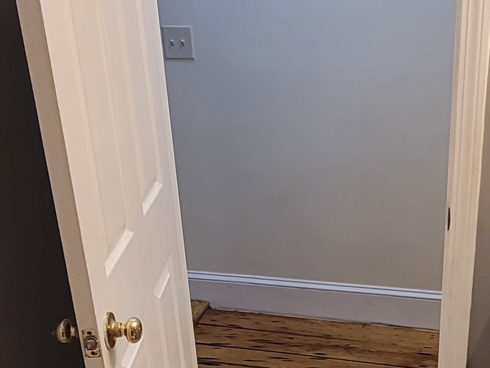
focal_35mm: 51
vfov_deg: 27.7
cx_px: 293
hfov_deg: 37.4
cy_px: 315
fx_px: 722
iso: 200
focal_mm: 2.2
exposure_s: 1/60
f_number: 2.2
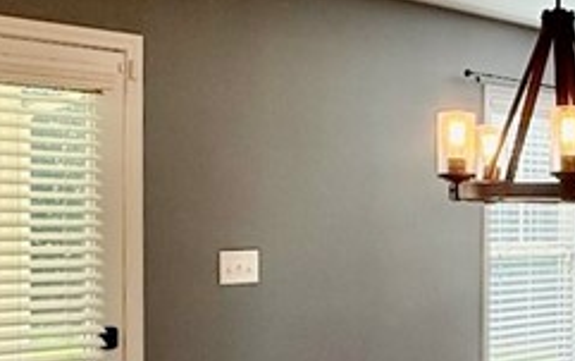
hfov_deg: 30.5
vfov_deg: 20.3
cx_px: 556
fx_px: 988
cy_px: 324
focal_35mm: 63
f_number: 2.2
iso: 100
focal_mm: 2.22
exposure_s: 1/120
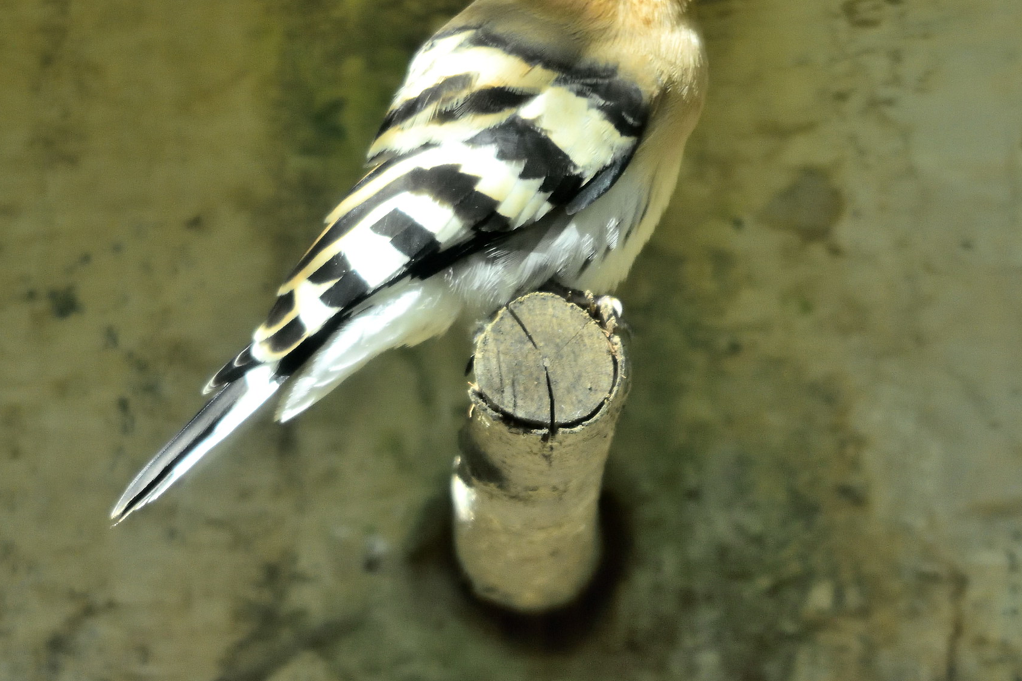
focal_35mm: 531
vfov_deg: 2.6
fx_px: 15073
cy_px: 227
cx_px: 634
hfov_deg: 3.9
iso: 1600
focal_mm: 250
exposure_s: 1/250
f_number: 5.6
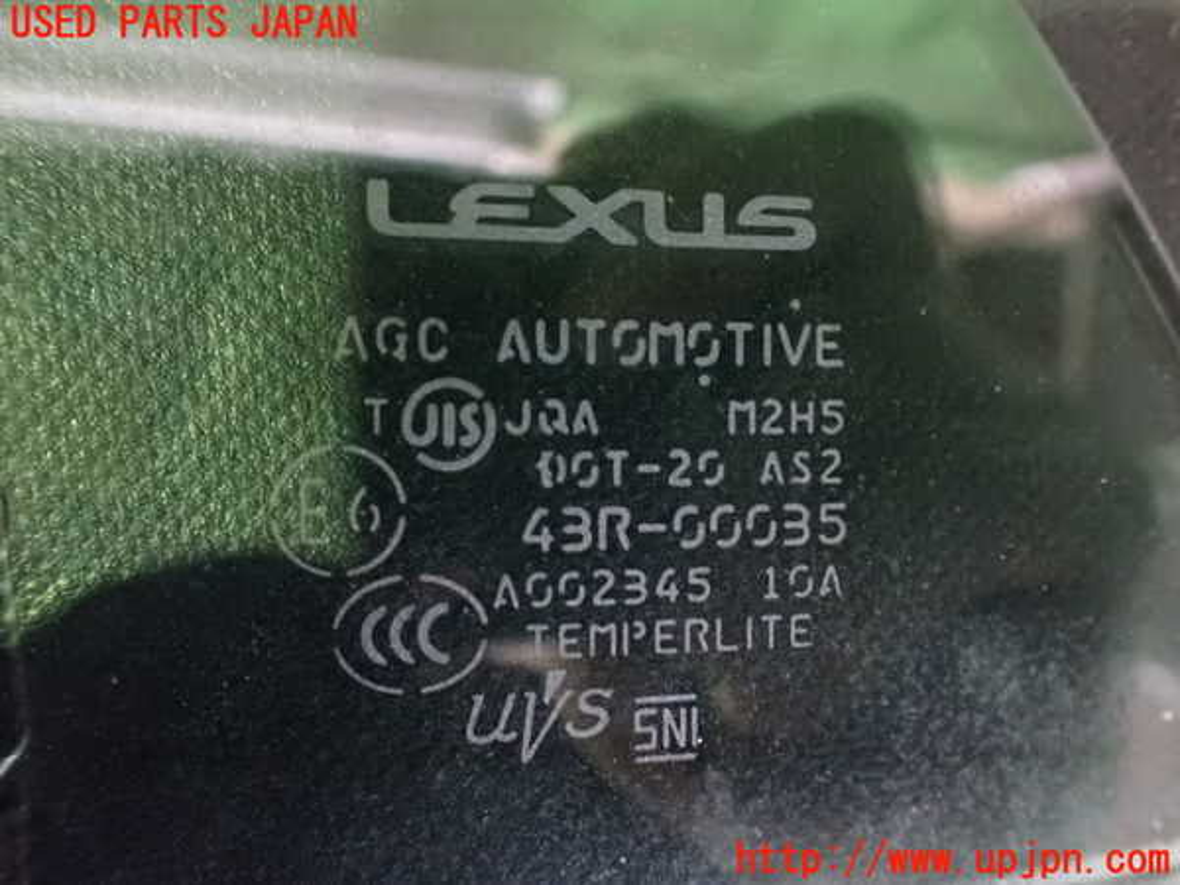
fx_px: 1023
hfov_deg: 60.0
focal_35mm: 30
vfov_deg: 46.8
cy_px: 442
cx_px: 590
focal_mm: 5.4
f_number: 2.3
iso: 1600
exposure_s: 1/15
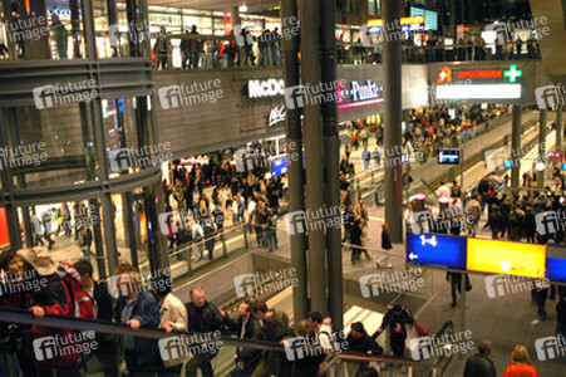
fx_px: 566
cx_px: 283
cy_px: 188
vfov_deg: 36.8
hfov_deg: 53.2
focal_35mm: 36
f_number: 3.5
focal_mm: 24
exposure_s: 1/60
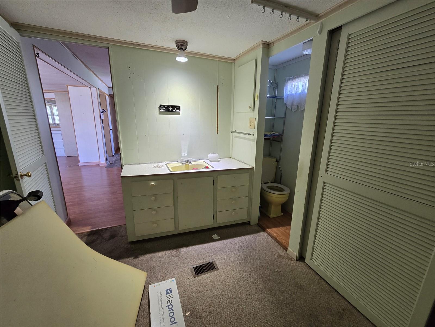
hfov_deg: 106.2
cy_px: 164
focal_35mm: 13
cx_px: 218
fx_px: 163
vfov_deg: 89.9
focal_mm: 2.2
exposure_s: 1/60
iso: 160
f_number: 2.2
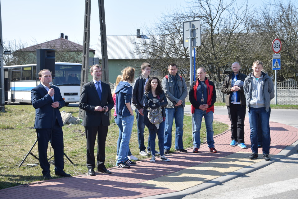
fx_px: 521
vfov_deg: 21.5
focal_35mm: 63
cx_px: 149
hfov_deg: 31.9
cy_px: 100
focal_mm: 42
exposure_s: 1/320
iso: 200
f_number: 9
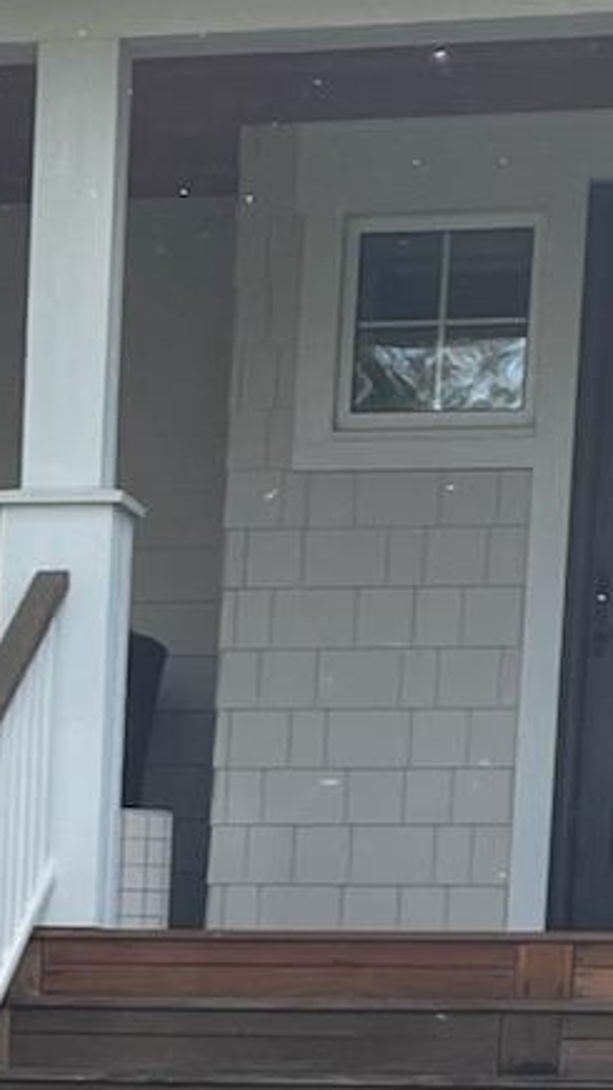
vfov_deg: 14.9
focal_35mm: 133
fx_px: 3846
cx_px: -268
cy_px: 1658
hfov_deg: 8.9
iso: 32
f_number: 1.6
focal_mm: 4.2
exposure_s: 1/774
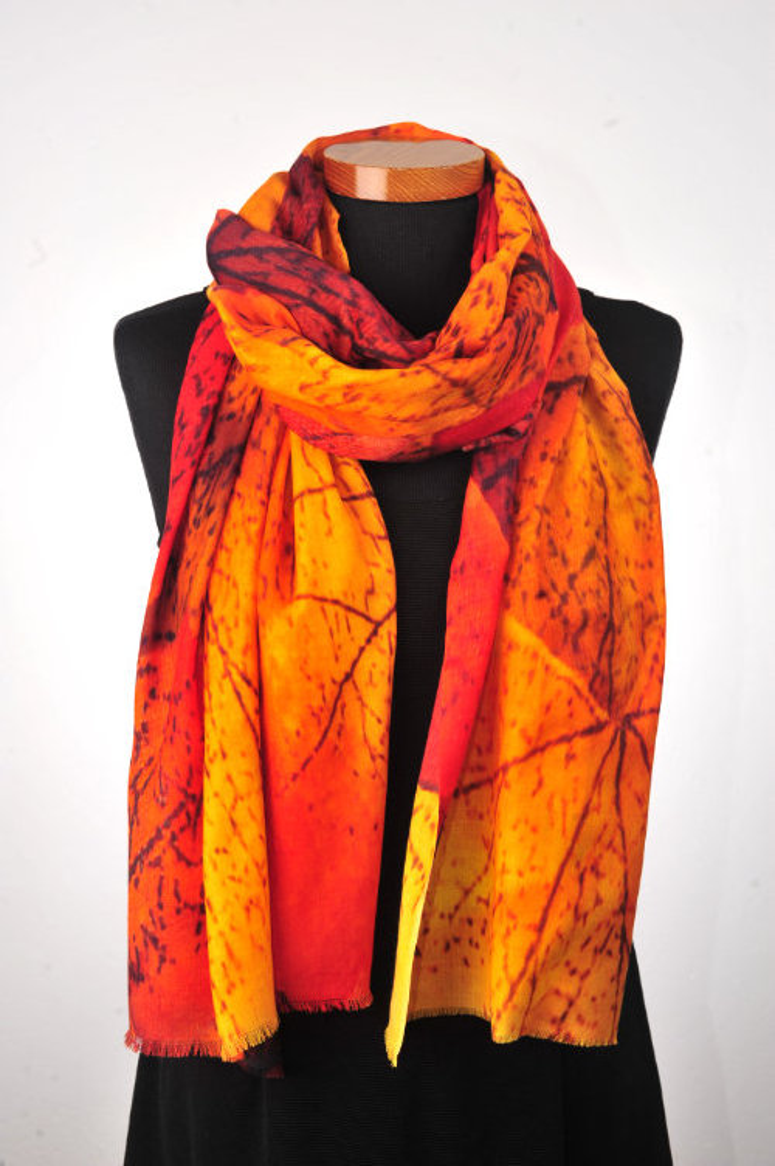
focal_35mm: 50
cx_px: 388
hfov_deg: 26.9
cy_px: 583
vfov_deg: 39.6
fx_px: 1617
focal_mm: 50
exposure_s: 1/100
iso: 200
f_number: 10
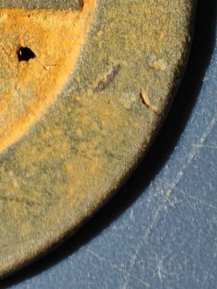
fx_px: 2739
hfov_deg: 4.5
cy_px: -58
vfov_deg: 6.0
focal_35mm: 328
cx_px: -172
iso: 250
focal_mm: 9
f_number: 2
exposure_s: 1/100
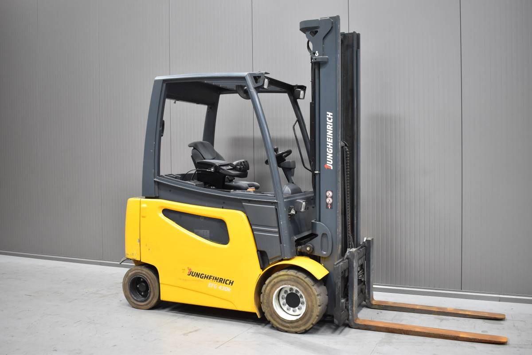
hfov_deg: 55.1
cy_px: 178
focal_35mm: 34
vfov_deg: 38.4
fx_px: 510
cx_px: 266
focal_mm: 23
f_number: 4.5
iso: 1250
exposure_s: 1/40
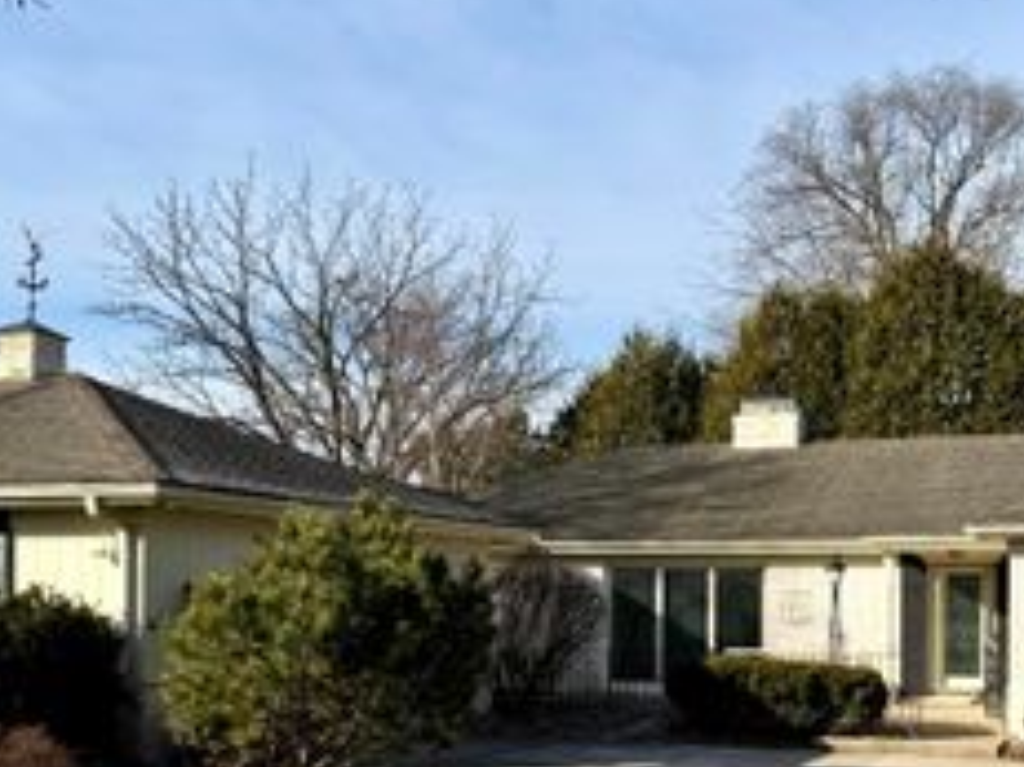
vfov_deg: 27.6
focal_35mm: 52
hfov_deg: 36.7
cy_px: 583
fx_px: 1537
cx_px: 607
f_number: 1.78
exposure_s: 1/4405
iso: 80
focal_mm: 6.76
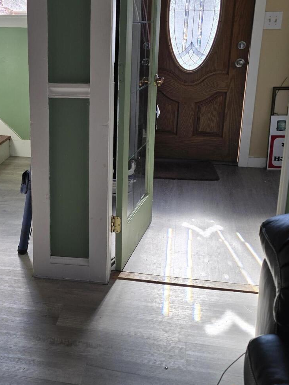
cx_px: 57
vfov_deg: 40.4
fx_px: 523
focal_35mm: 47
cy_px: 166
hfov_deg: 30.1
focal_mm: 6.3
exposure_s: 1/180
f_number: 1.7
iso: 32
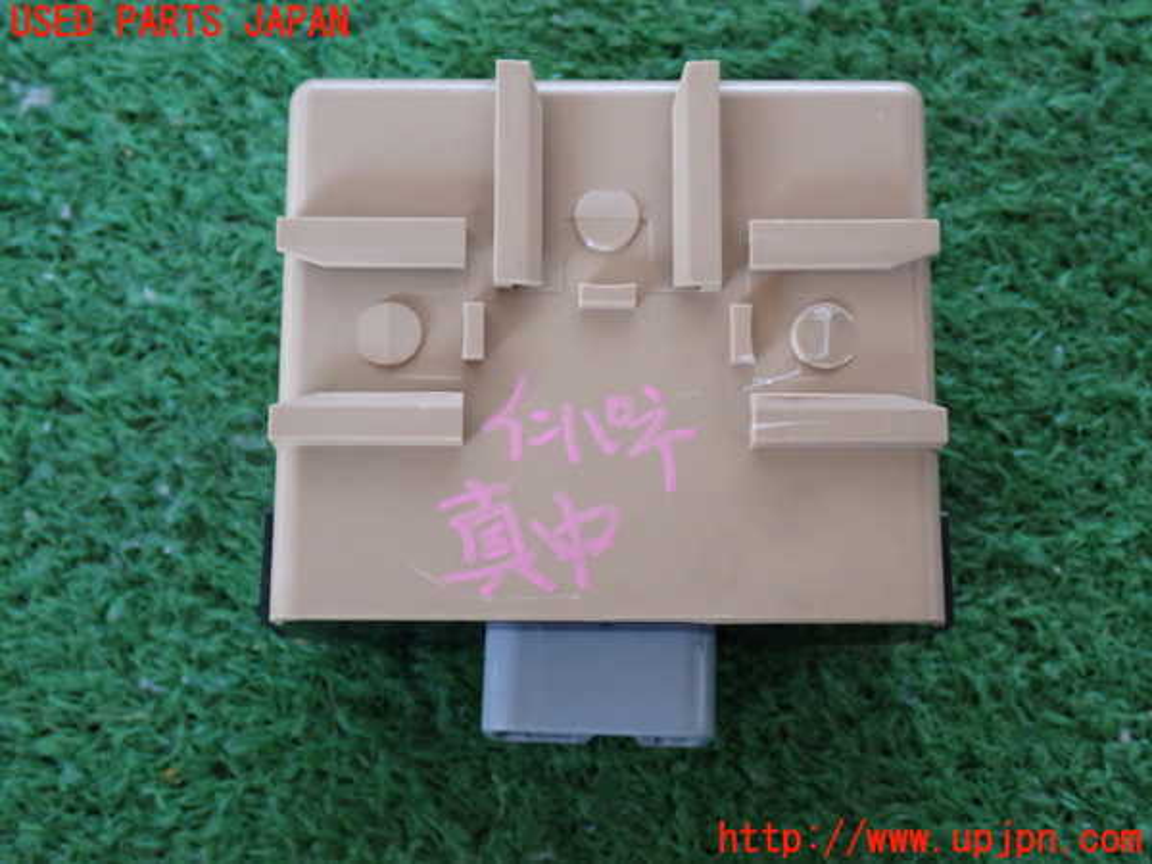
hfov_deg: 35.5
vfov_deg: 27.0
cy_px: 432
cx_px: 576
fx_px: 1797
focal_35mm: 54
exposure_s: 1/25
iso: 800
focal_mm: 9.65
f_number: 3.3
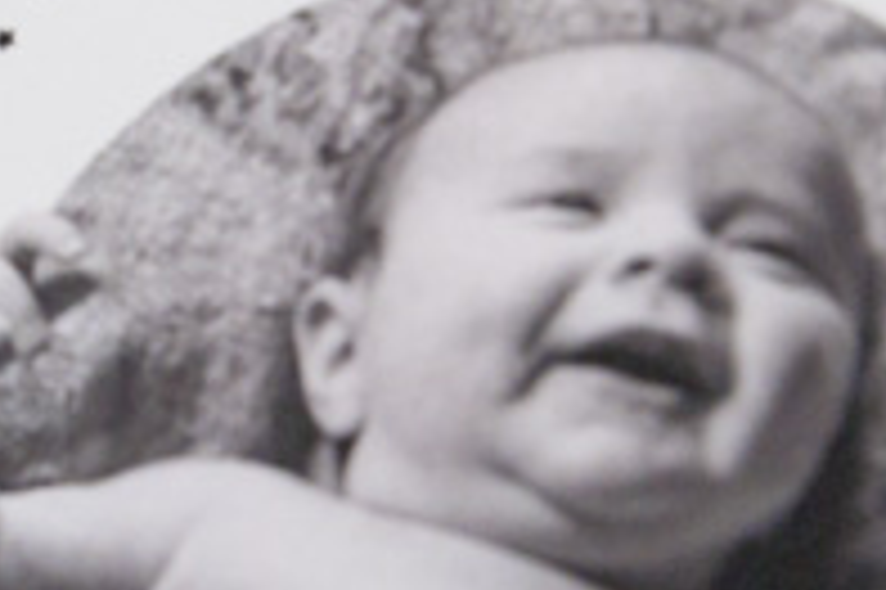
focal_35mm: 284
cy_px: 245
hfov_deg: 7.2
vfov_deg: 4.8
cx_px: -297
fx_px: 6984
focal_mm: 70
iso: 400
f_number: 6.3
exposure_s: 1/100
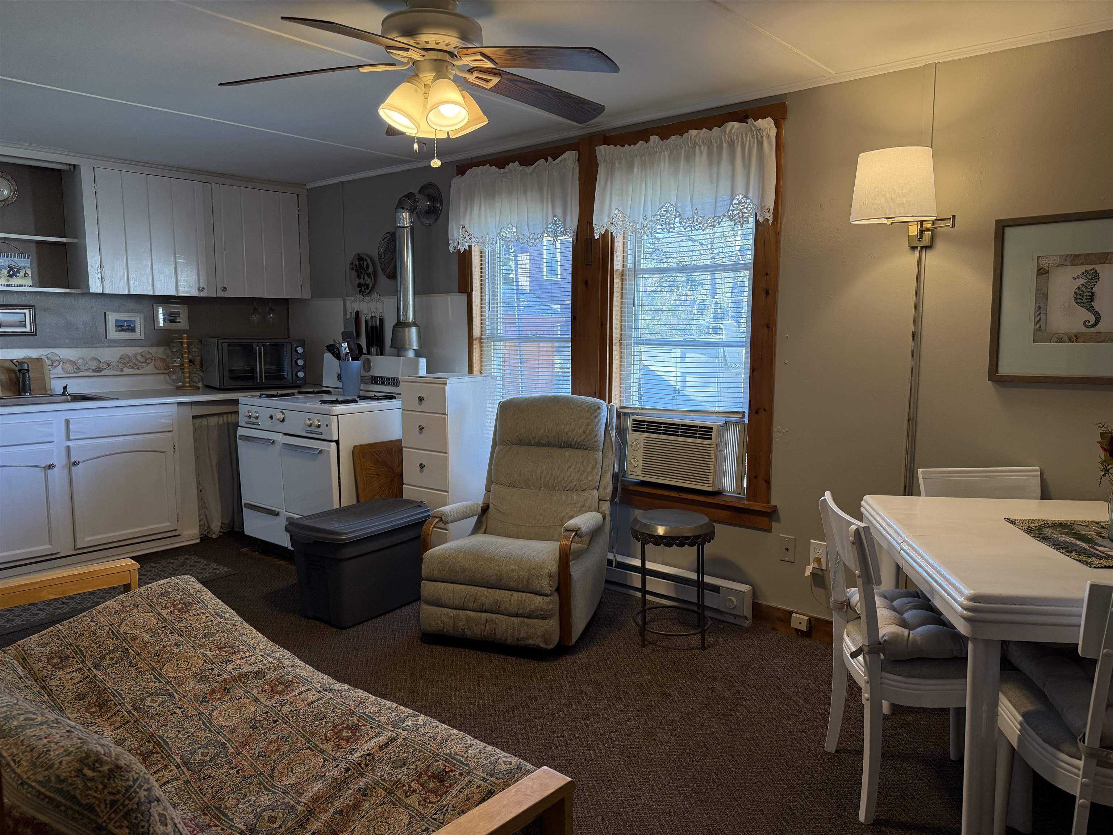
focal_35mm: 24
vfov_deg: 56.8
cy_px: 418
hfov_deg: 71.6
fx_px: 772
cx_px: 556
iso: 250
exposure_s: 1/120
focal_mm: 6.76
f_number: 1.78
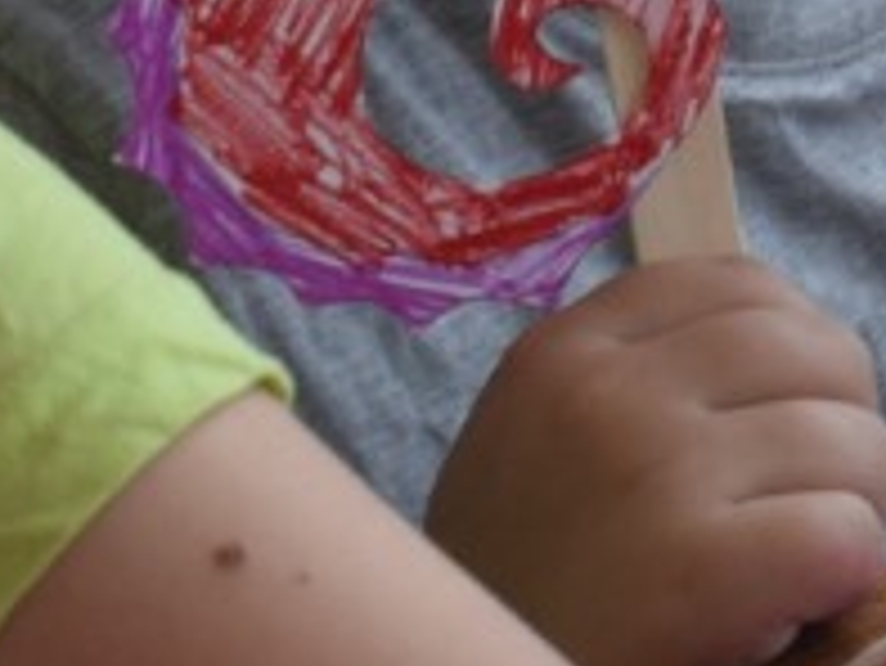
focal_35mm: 245
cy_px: -81
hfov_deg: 7.8
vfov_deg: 6.1
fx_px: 6270
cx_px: 1597
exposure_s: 1/200
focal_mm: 29
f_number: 7.1
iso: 400
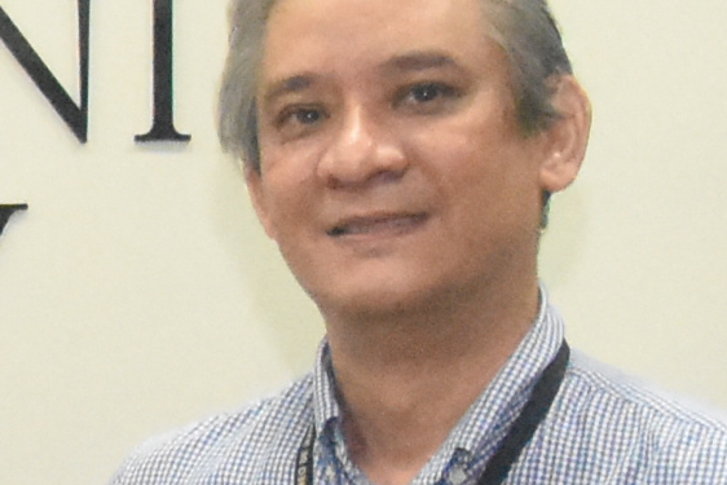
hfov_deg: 7.5
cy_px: 418
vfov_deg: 5.2
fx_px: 5332
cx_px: -788
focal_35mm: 264
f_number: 3.8
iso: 8000
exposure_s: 1/250
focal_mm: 22
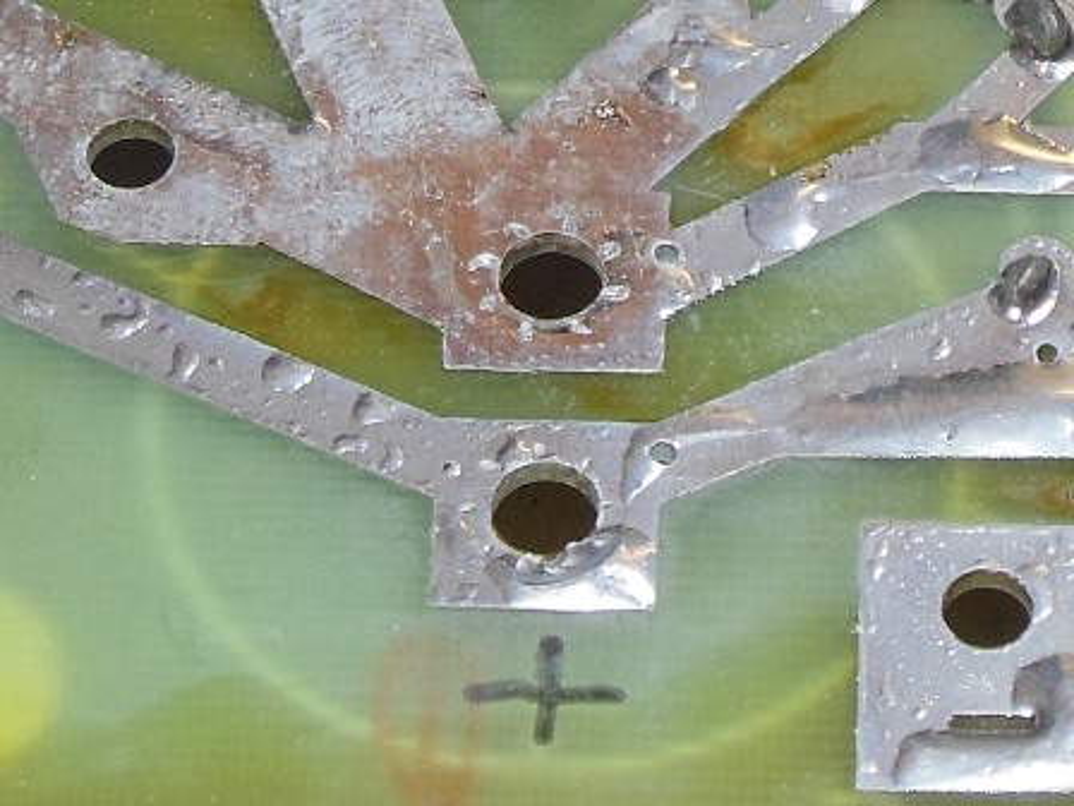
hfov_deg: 43.9
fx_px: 1334
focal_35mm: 43
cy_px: 403
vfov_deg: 33.6
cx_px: 537
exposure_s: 1/30
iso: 125
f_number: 3.8
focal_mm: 7.7
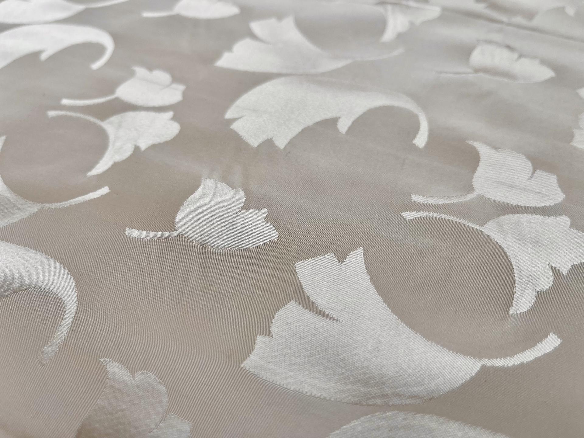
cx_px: 292
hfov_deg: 67.3
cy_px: 219
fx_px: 439
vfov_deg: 53.1
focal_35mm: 26
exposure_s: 1/201
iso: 32
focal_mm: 5.1
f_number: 1.6
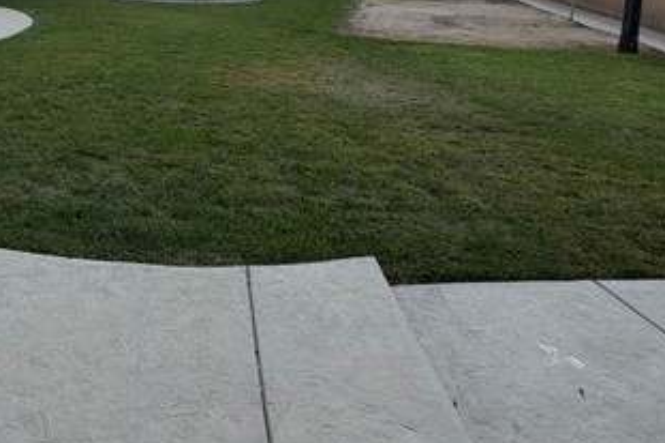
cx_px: 126
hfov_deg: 57.0
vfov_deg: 39.6
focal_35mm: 30
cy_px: 26
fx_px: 554
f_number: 2.2
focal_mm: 2.22
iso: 20
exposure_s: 1/799
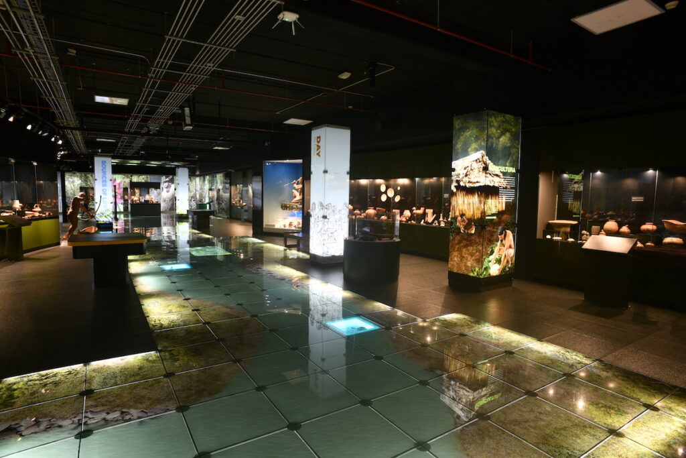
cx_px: 343
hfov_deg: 84.0
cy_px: 229
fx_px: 381
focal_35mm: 20
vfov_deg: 61.9
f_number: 8
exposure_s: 1.6
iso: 100
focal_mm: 20
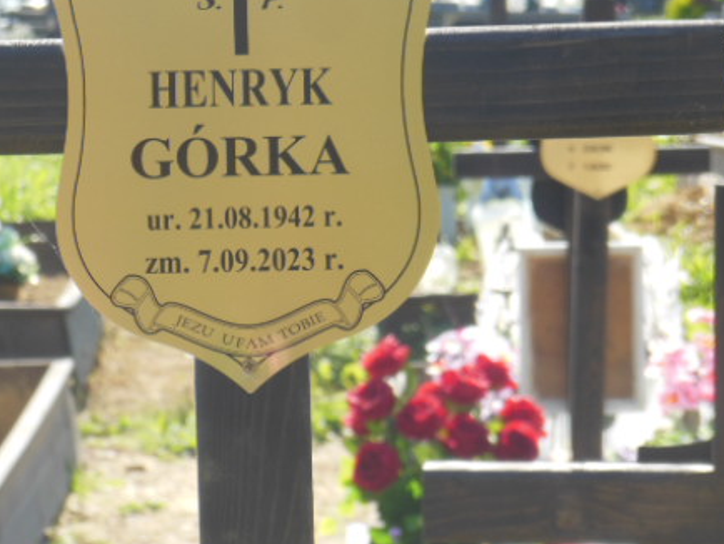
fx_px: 5148
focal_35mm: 246
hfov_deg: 8.0
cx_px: 239
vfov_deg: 6.0
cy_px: 149
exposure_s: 1/200
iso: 125
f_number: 5.4
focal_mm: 29.8
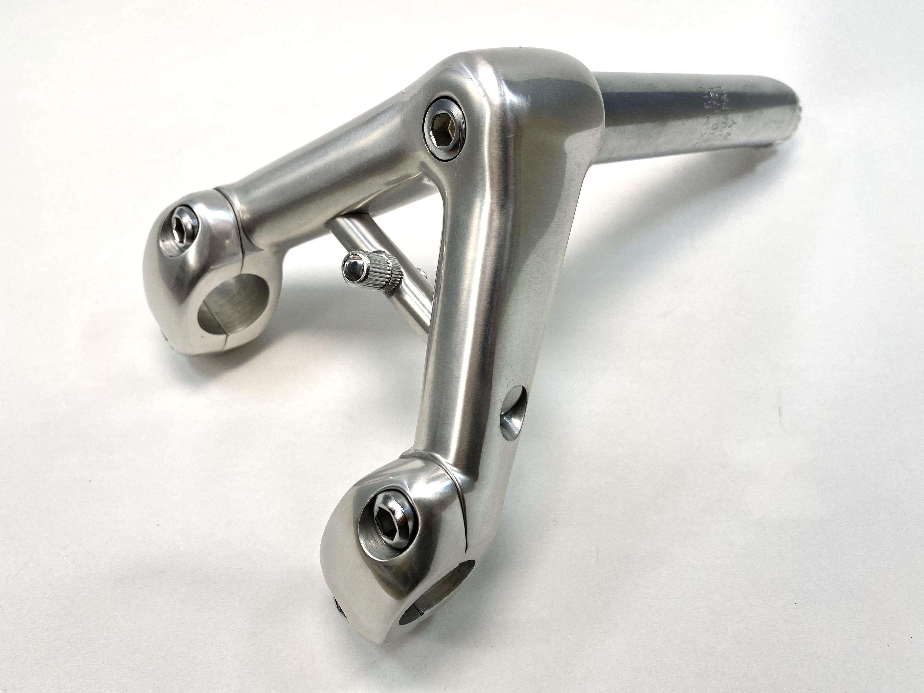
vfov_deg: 53.1
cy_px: 346
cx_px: 462
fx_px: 694
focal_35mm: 26
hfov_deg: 67.3
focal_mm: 4.25
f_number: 1.8
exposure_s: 1/100
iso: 40
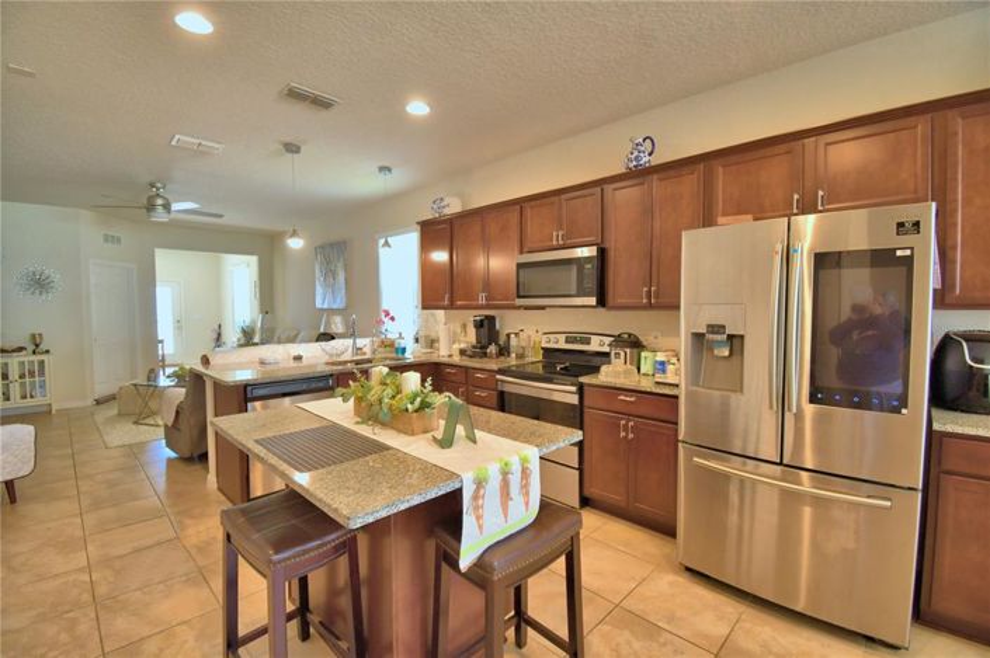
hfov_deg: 100.4
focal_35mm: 15
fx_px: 412
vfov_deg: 77.2
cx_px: 495
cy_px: 329
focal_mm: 10
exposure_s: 1/30
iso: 560
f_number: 4.5
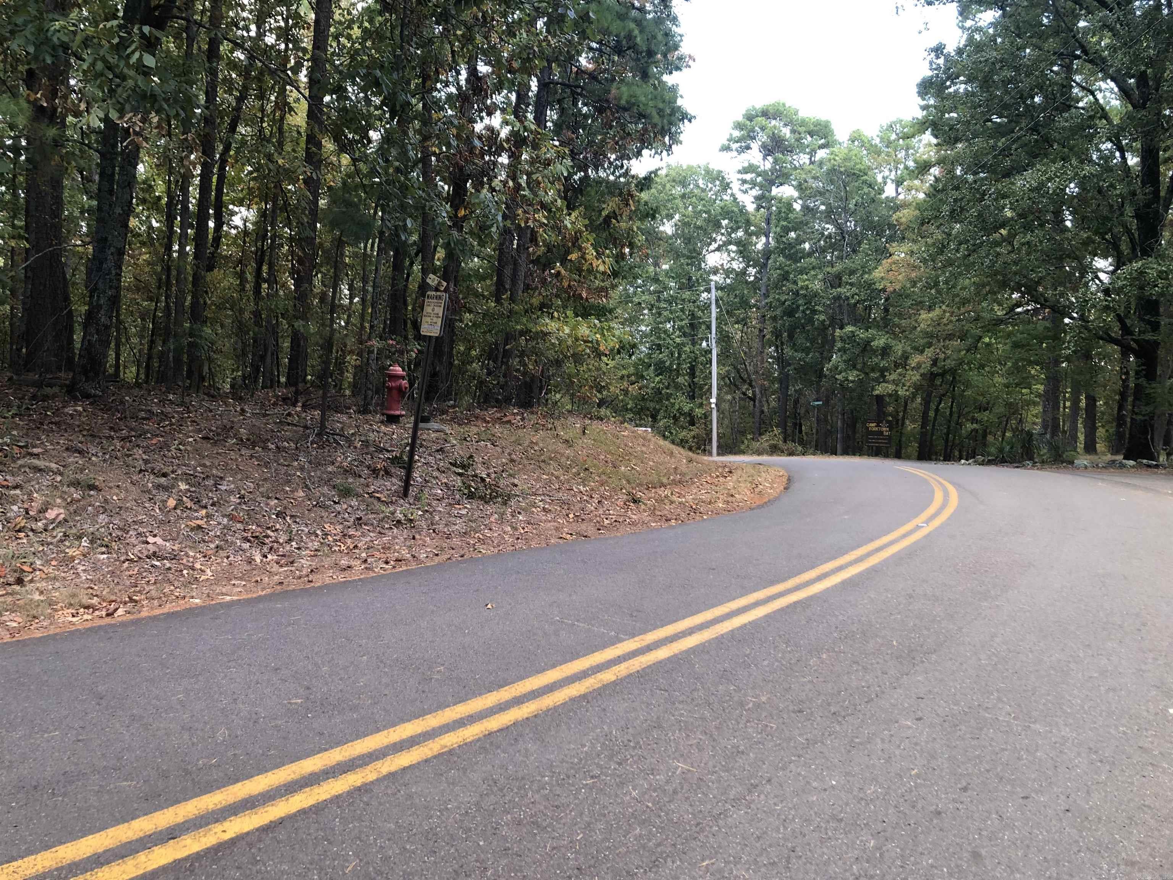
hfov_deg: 63.4
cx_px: 586
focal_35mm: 28
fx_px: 949
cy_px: 440
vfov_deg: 49.7
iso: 40
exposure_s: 1/20
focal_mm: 3.99
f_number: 1.8
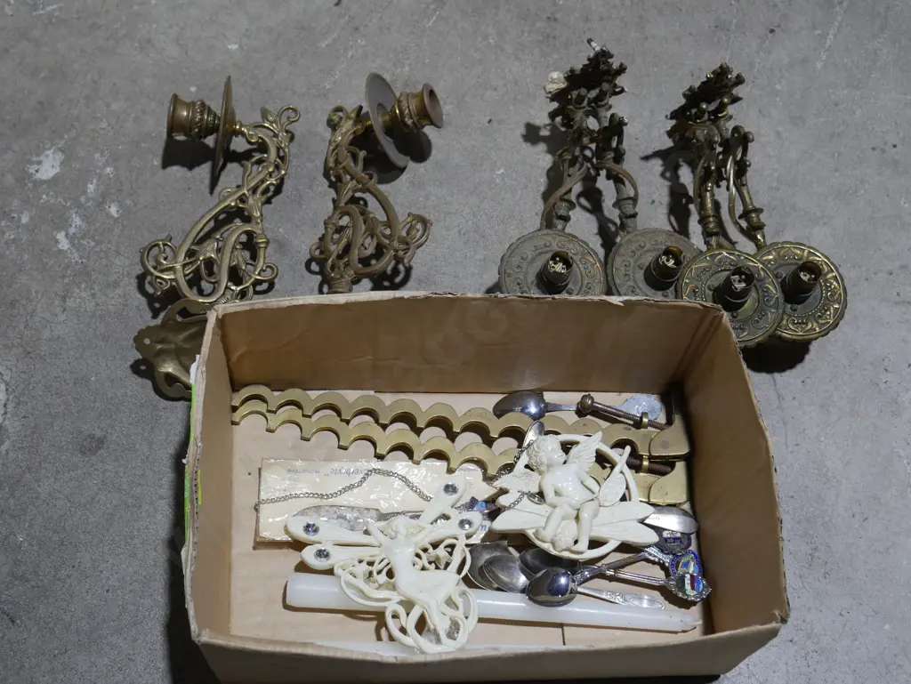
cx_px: 456
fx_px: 1106
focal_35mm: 42
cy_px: 342
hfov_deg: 44.8
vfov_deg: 34.4
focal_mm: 21
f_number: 4.6
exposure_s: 1/60
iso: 250
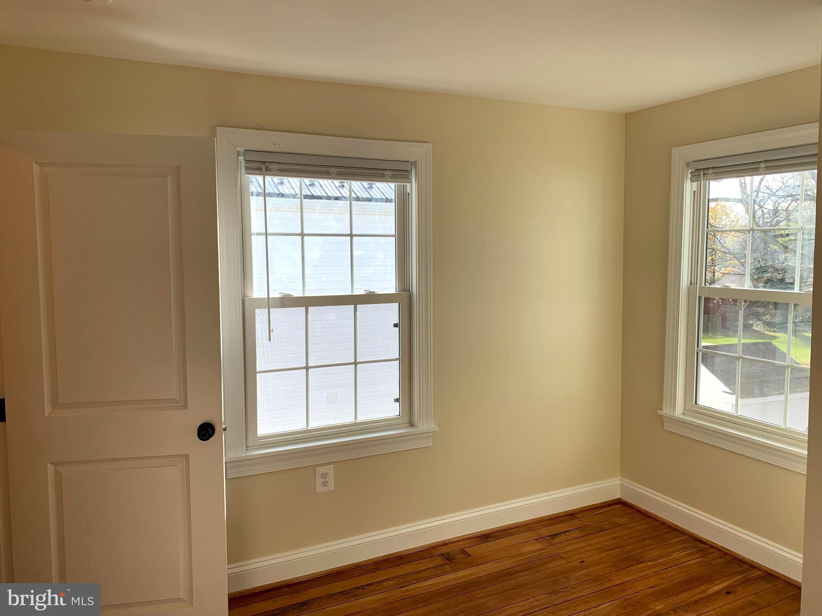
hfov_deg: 67.3
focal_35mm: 26
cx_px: 411
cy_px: 308
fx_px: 617
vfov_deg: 53.1
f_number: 1.8
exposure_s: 1/267
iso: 25
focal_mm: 4.25
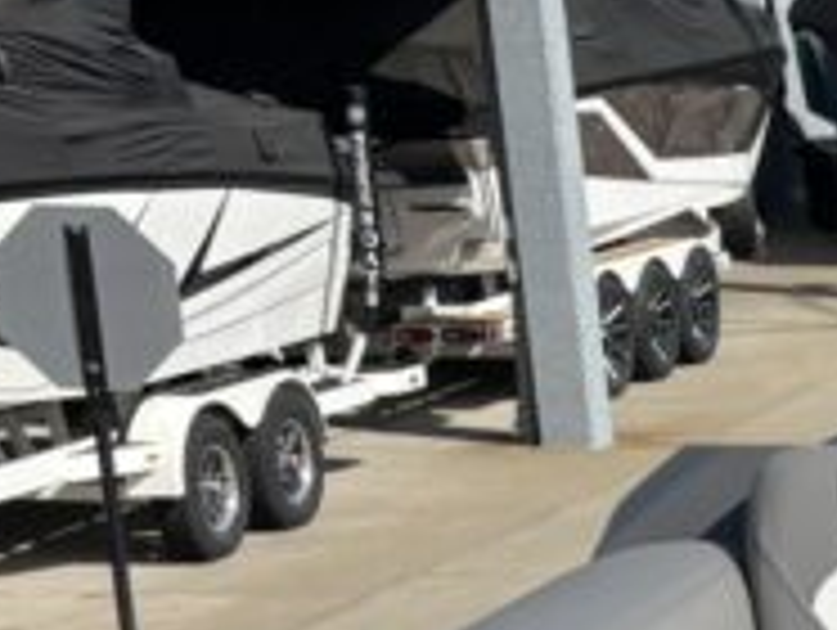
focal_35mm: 149
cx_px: 1969
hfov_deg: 11.2
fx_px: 3607
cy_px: 958
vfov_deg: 9.7
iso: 50
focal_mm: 5.96
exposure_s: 1/3937
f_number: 1.6
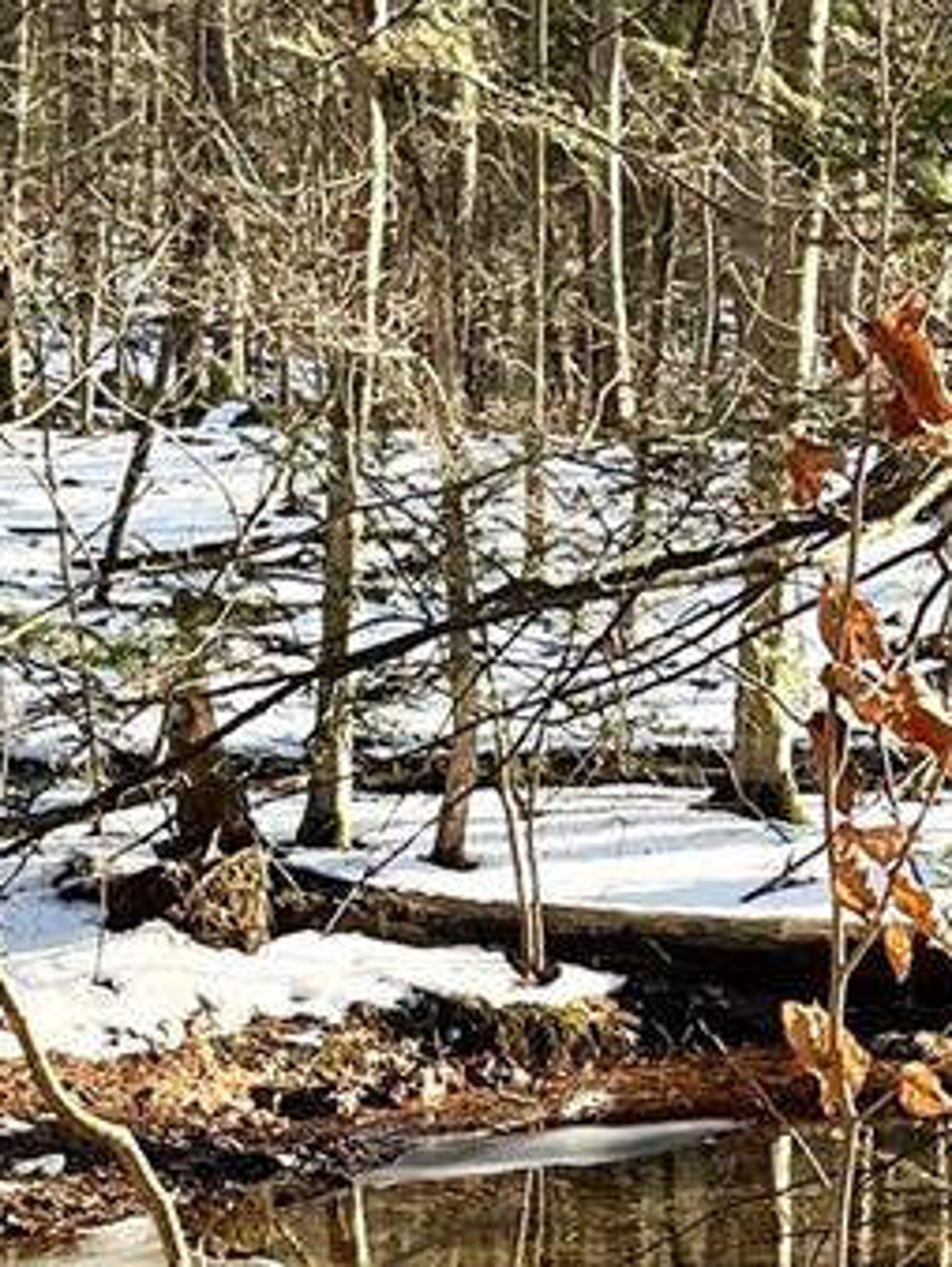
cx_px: 581
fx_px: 4321
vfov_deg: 16.4
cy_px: 1155
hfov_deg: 12.6
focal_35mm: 118
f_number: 1.6
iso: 50
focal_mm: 5.1
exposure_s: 1/668
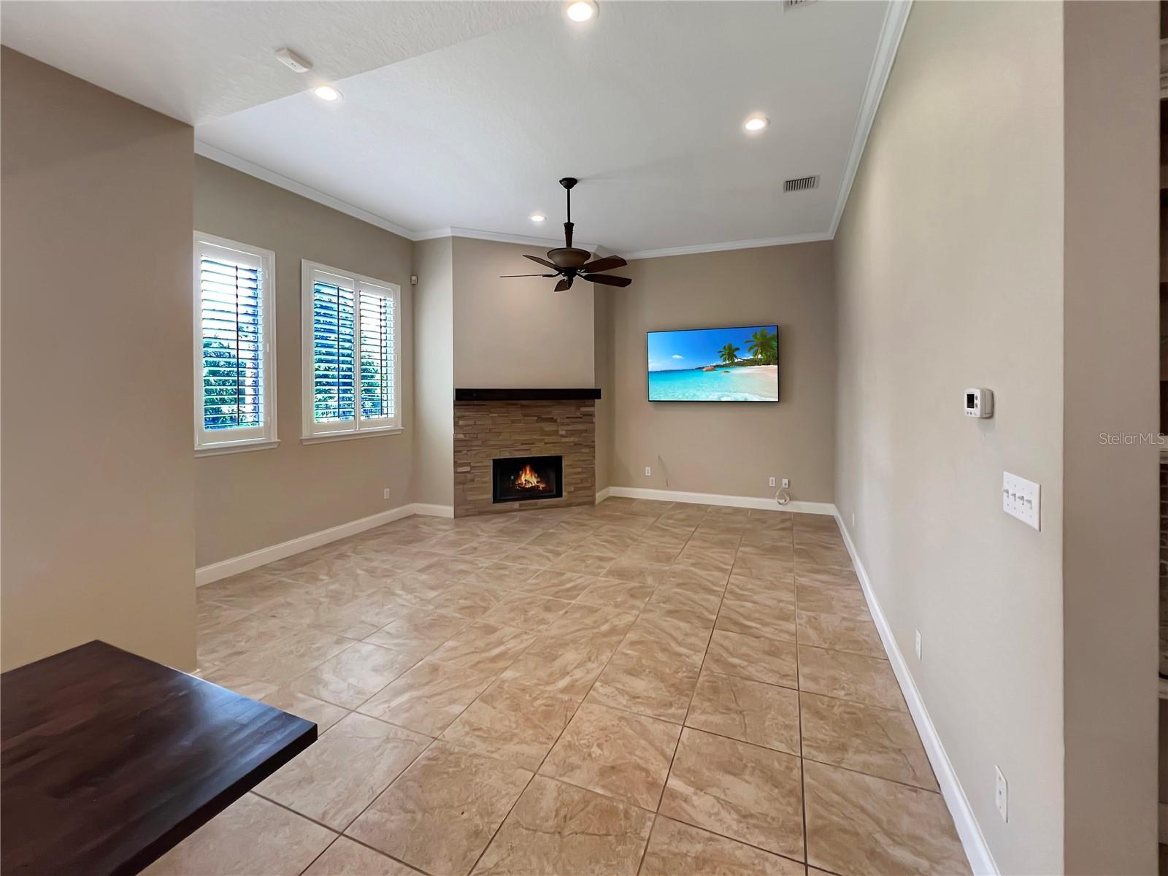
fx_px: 439
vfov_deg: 89.9
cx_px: 584
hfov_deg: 106.2
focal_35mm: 13
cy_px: 438
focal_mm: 1.57
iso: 125
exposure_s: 1/60
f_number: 1.8
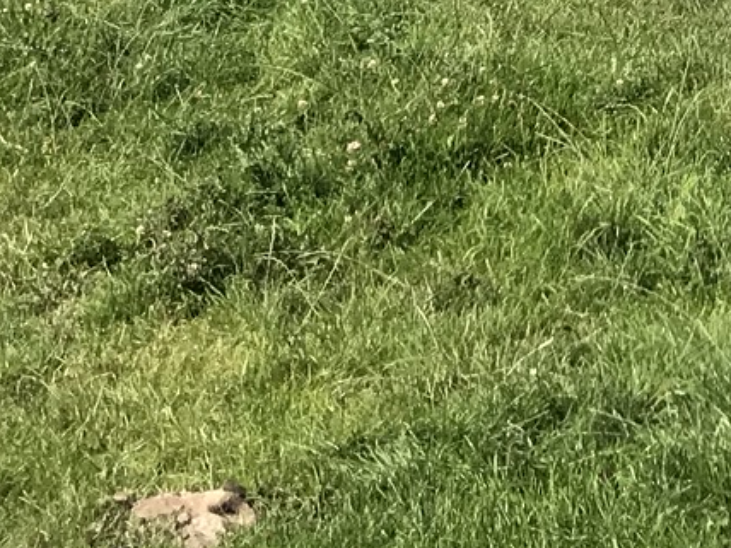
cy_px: -493
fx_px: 2830
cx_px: 1126
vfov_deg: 10.3
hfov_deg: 13.8
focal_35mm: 134
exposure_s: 1/2179
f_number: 1.8
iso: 20
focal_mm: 3.99
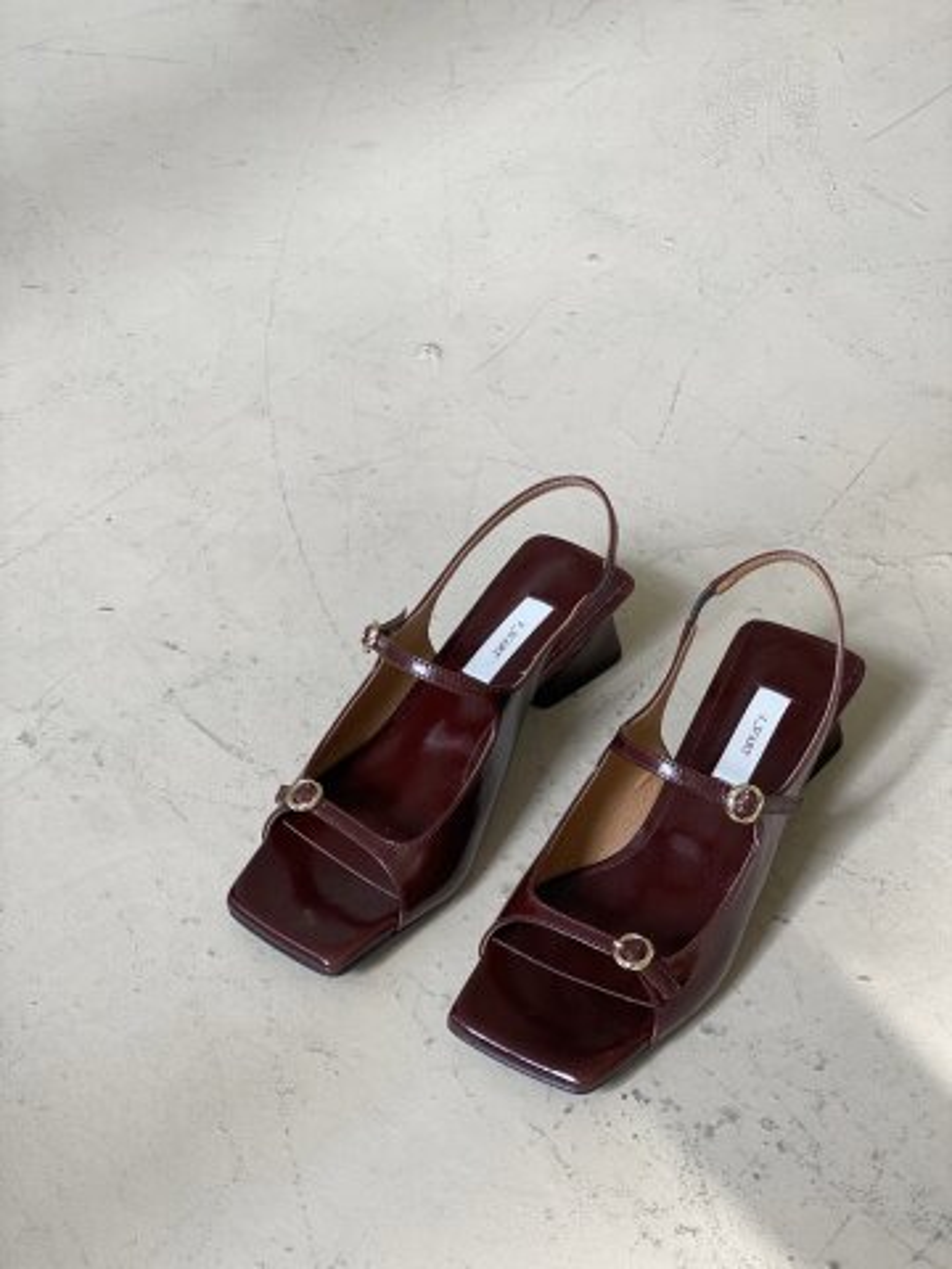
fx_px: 1907
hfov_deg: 28.0
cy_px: 634
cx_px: 476
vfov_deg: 36.8
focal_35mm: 52
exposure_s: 1/122
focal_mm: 6
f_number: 2
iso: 40
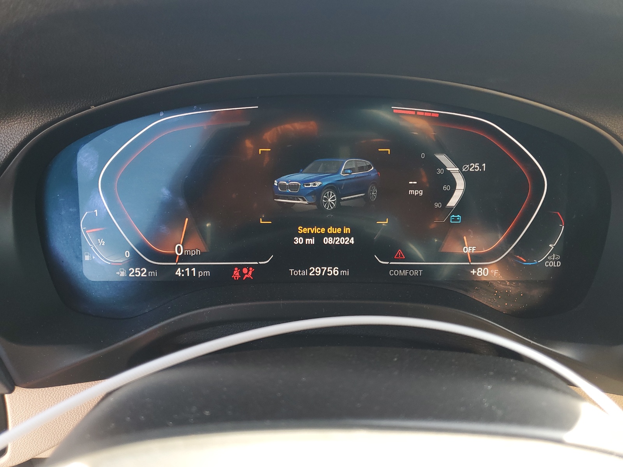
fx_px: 468
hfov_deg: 67.3
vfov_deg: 53.1
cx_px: 312
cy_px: 234
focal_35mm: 26
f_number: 1.5
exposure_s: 1/120
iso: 54
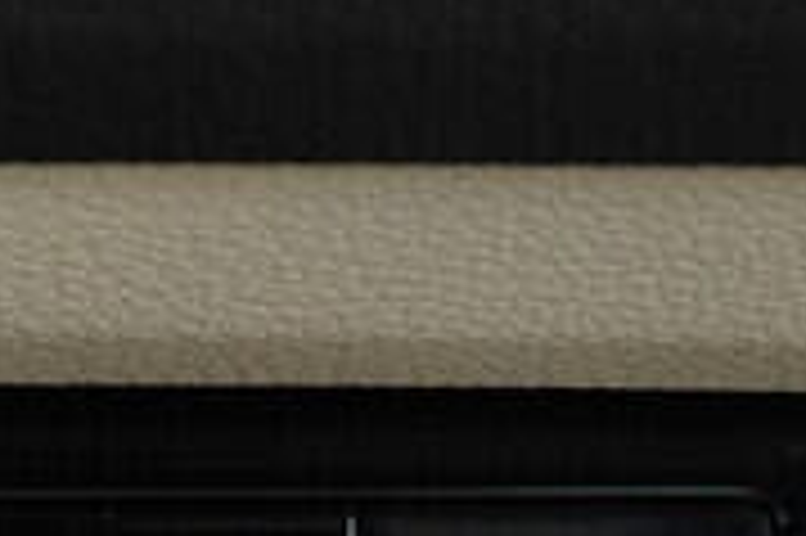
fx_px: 4608
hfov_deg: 9.1
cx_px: -1031
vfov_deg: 6.5
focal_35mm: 206
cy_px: 1083
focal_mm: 24
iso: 500
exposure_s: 1/40
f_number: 2.8
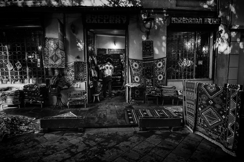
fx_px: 142
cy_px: 81
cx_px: 122
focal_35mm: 21
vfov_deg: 59.4
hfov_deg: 81.3
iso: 100
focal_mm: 14
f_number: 6.3
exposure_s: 1/40
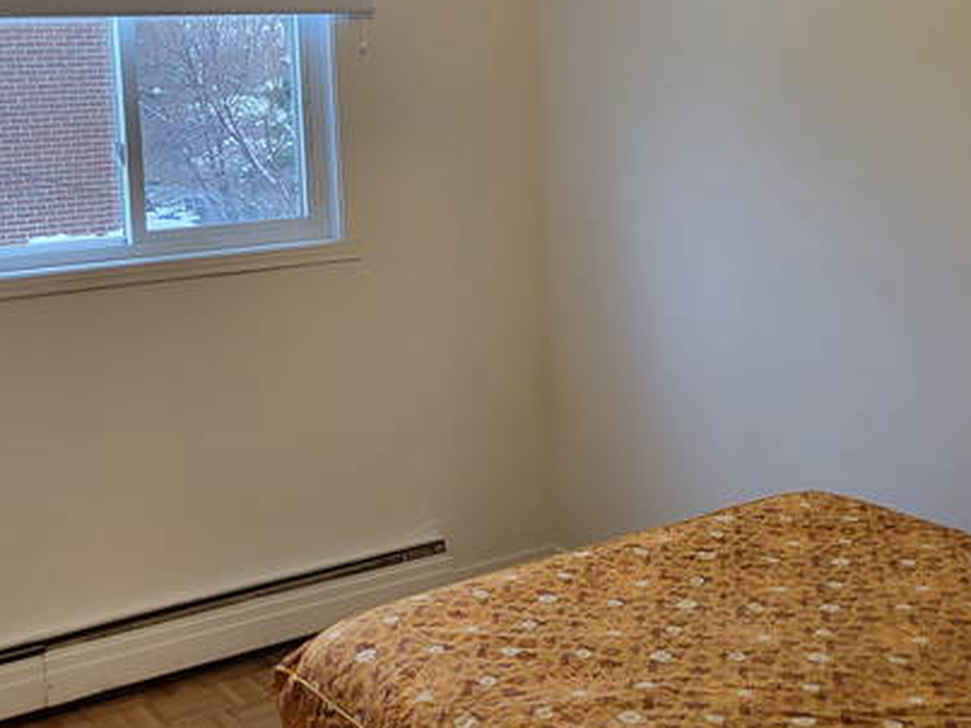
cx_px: 443
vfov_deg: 29.3
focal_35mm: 49
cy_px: 212
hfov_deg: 38.9
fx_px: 1374
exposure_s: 1/60
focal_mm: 5.4
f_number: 1.8
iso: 160
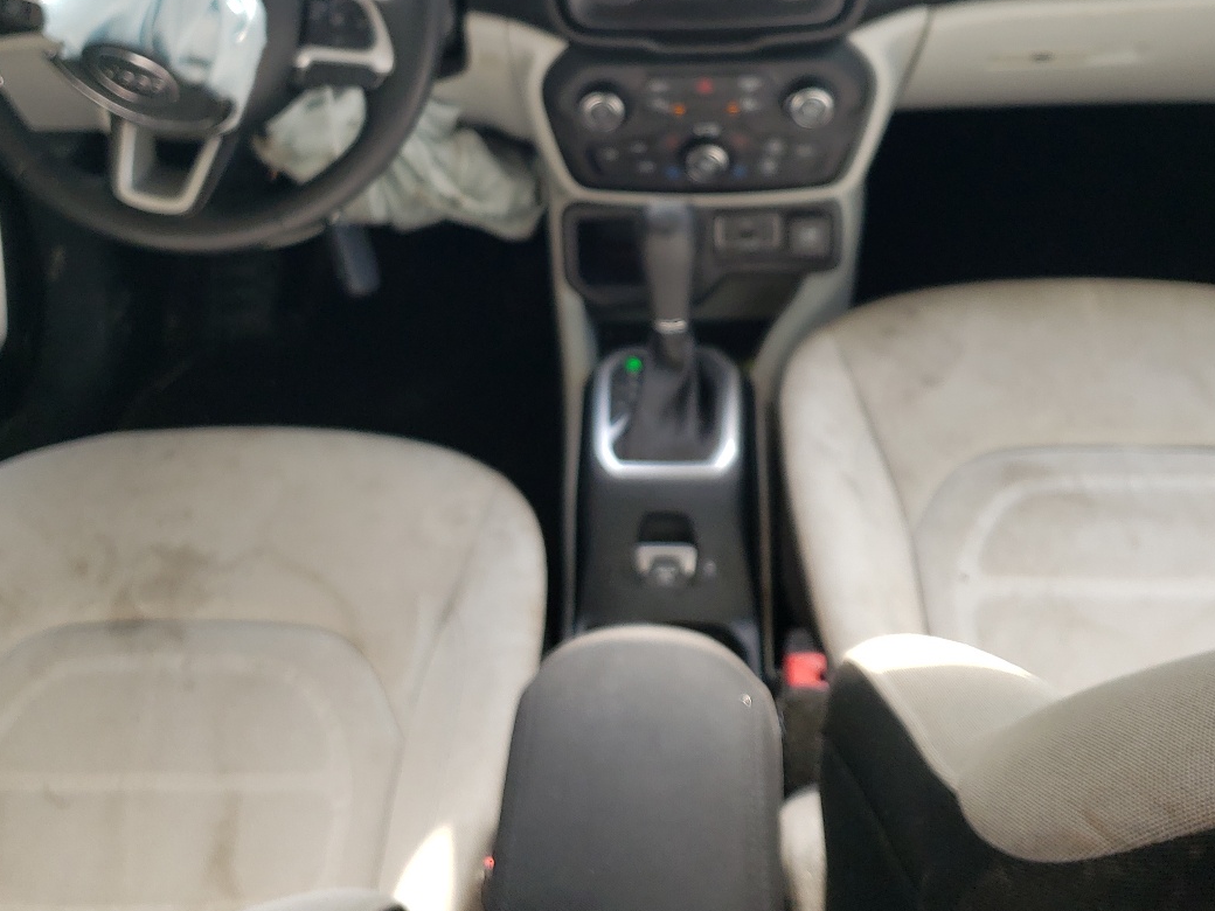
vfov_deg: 35.3
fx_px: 1404
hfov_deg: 46.8
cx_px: 591
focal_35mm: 40
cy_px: 246
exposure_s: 1/244
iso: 50
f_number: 1.5
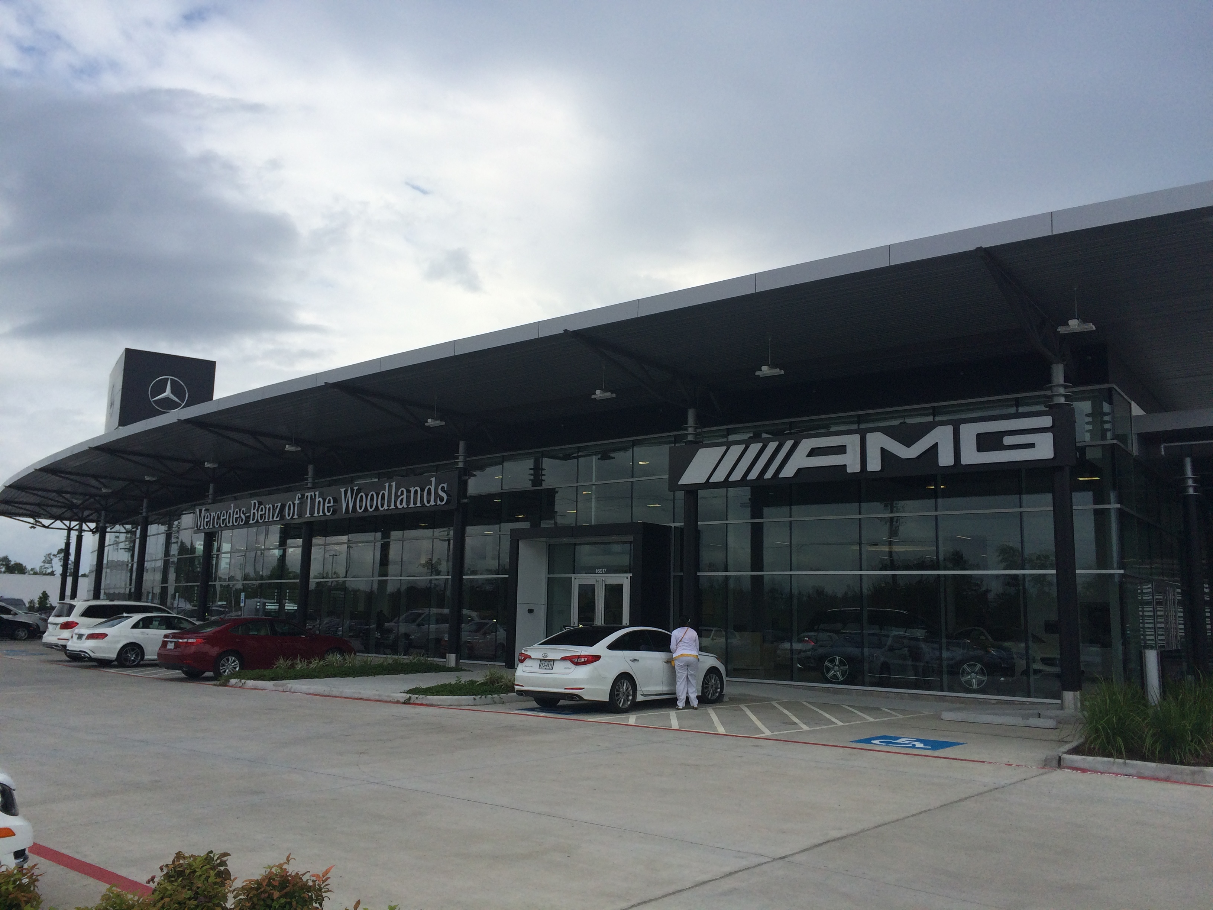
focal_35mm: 29
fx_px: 1016
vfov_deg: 48.2
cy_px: 455
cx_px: 606
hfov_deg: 61.7
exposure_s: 1/3731
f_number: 2.2
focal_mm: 4.15
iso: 32
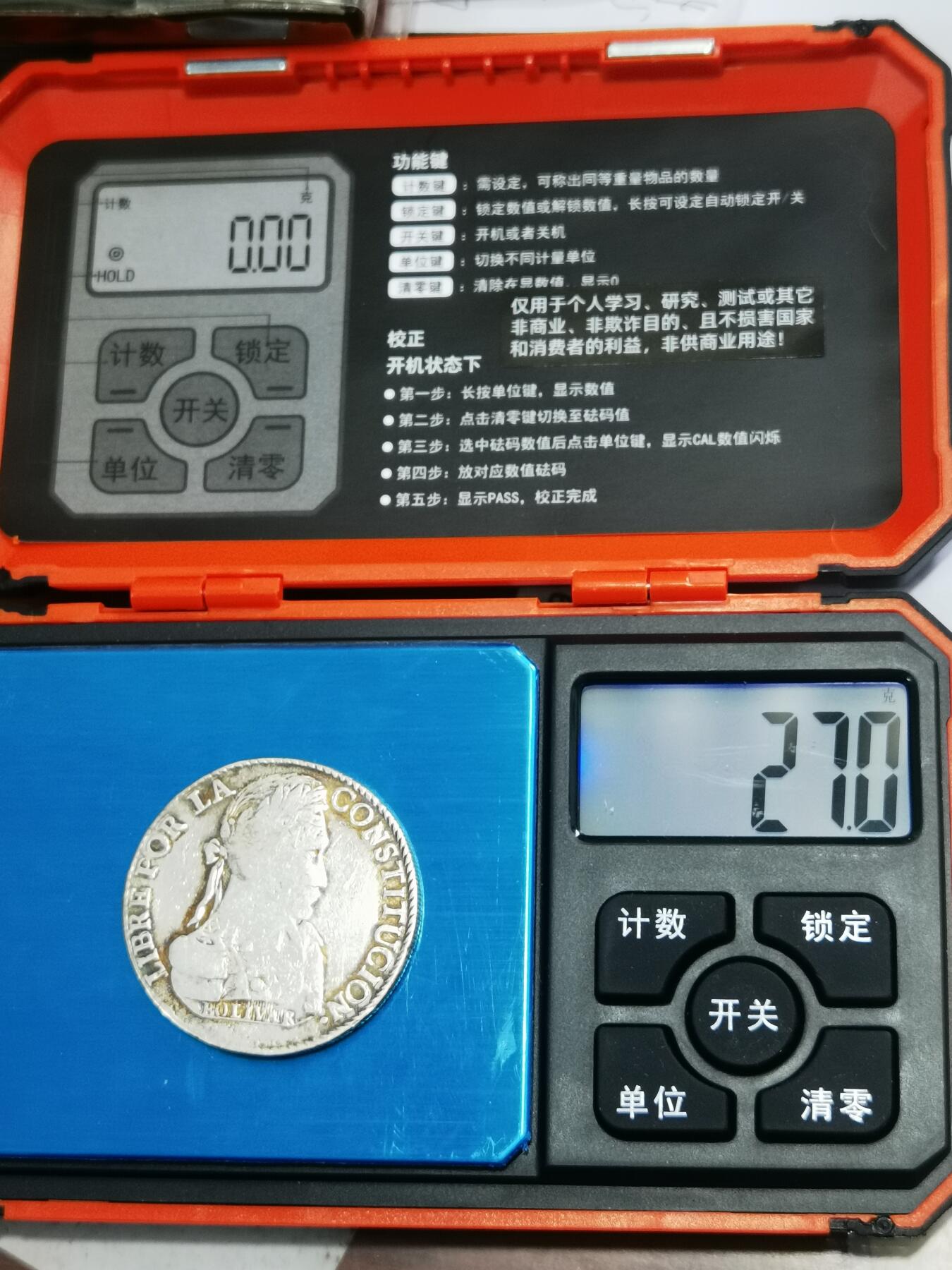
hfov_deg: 23.3
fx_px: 2310
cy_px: 635
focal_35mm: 63
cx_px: 476
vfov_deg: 30.7
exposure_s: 1/100
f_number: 1.9
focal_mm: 6.67
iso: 160
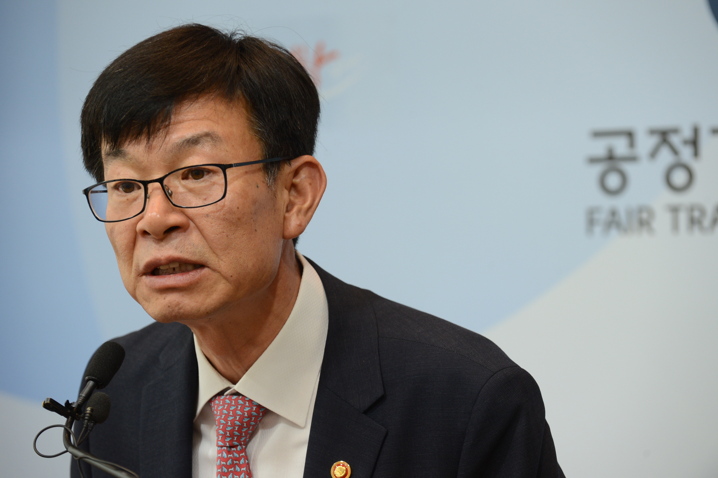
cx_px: 359
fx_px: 3488
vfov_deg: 7.8
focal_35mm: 175
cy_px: 239
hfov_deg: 11.8
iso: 1600
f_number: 5.6
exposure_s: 1/125
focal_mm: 175
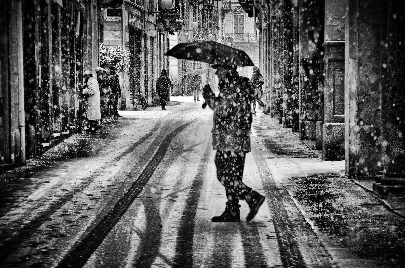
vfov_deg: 9.1
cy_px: 134
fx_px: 1684
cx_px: 202
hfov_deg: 13.7
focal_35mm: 150
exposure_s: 1/125
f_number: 8
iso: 800
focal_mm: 100
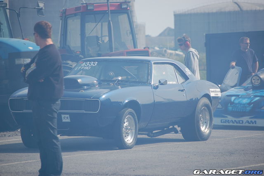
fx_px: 1594
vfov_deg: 6.3
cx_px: 132
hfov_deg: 9.5
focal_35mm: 218
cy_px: 88
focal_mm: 145
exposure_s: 1/1000
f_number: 5.3
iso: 220
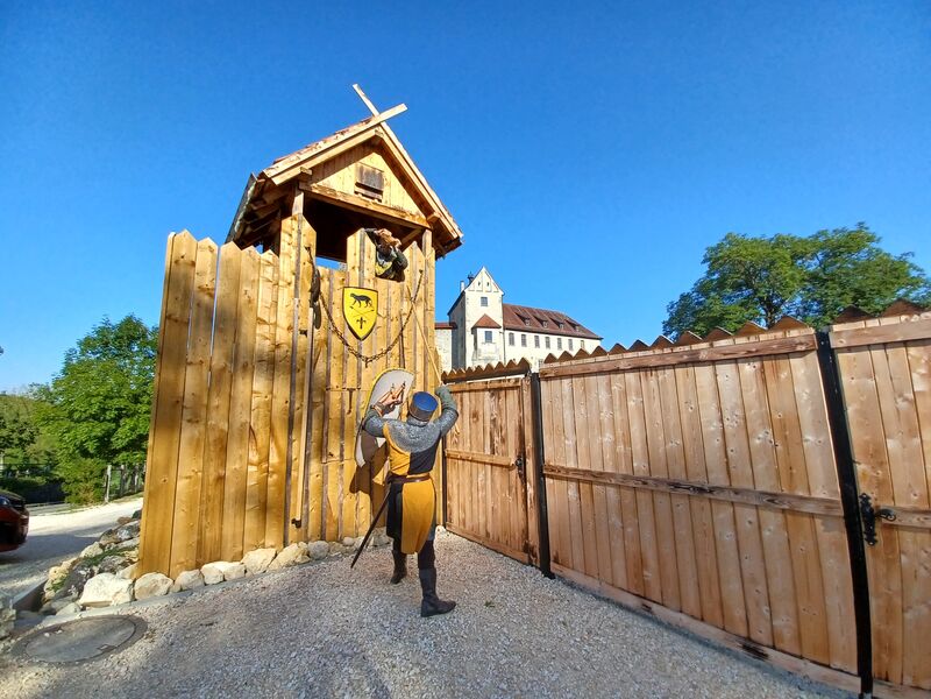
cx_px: 466
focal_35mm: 13
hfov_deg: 106.2
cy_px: 350
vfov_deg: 89.9
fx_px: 350
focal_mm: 1.42
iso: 40
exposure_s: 1/1066
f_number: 2.2
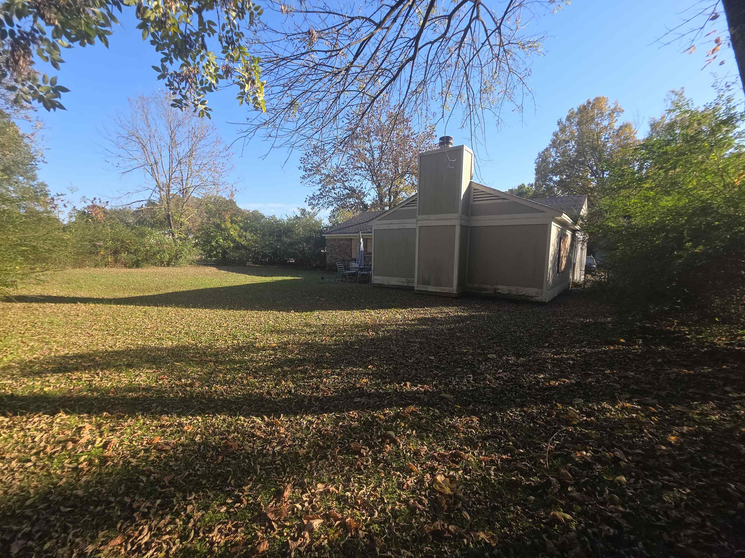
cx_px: 373
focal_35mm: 14
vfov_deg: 85.6
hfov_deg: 102.1
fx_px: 301
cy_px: 291
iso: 20
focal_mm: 2.2
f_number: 1.9
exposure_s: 1/401
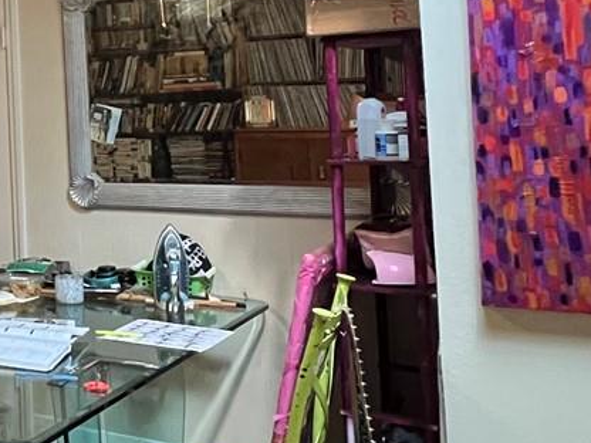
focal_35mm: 50
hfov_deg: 30.7
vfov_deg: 28.4
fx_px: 854
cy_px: 84
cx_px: -159
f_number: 1.8
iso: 1000
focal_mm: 1.57
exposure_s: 1/60
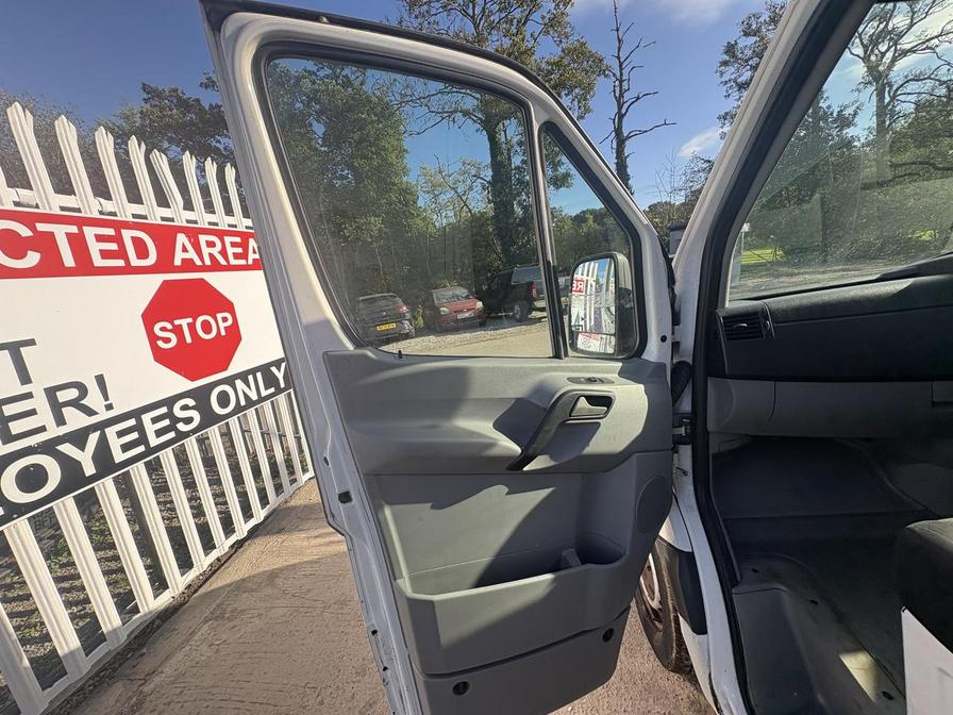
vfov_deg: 85.7
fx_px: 385
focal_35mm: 14
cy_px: 358
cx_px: 476
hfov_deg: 102.1
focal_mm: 2.22
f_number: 2.2
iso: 40
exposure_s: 1/451
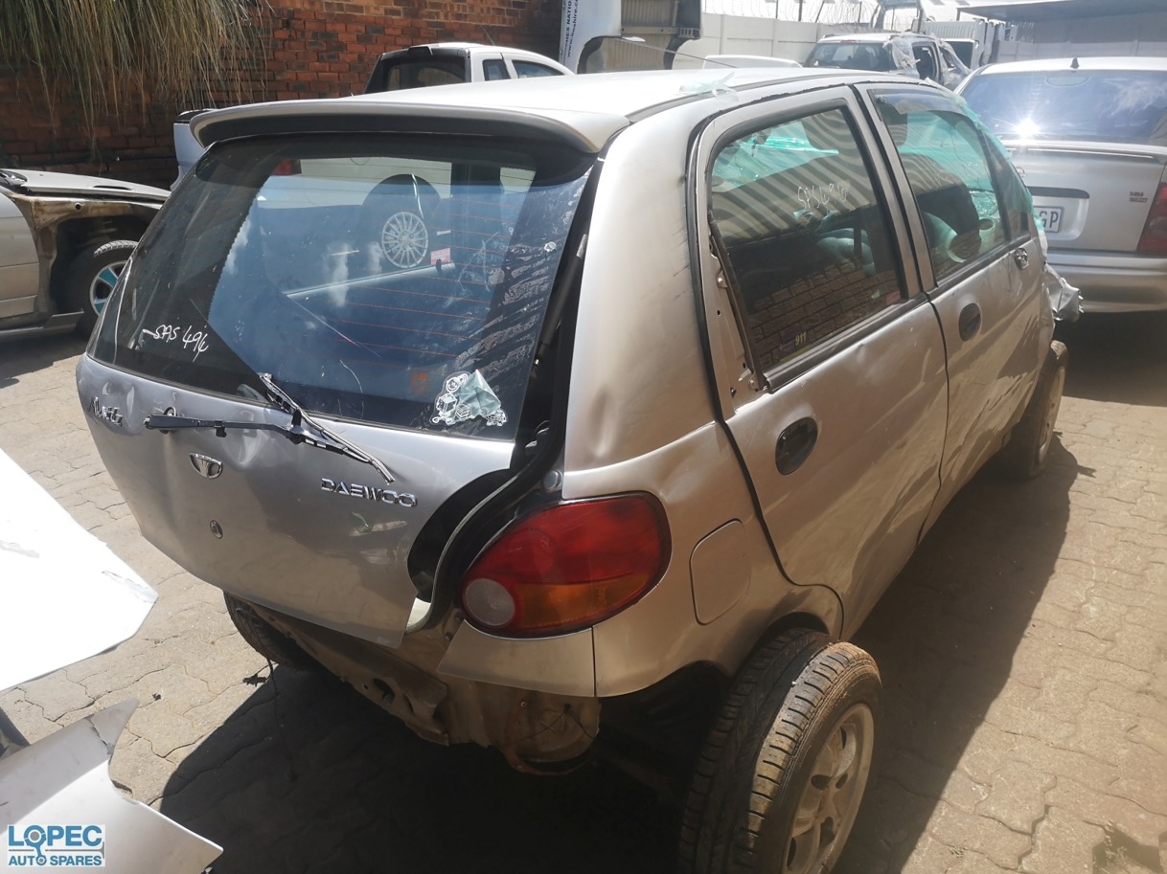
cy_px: 437
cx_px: 584
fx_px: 910
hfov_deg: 65.3
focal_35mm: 27
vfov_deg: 51.3
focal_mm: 3.95
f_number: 1.8
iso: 50
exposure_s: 1/1718
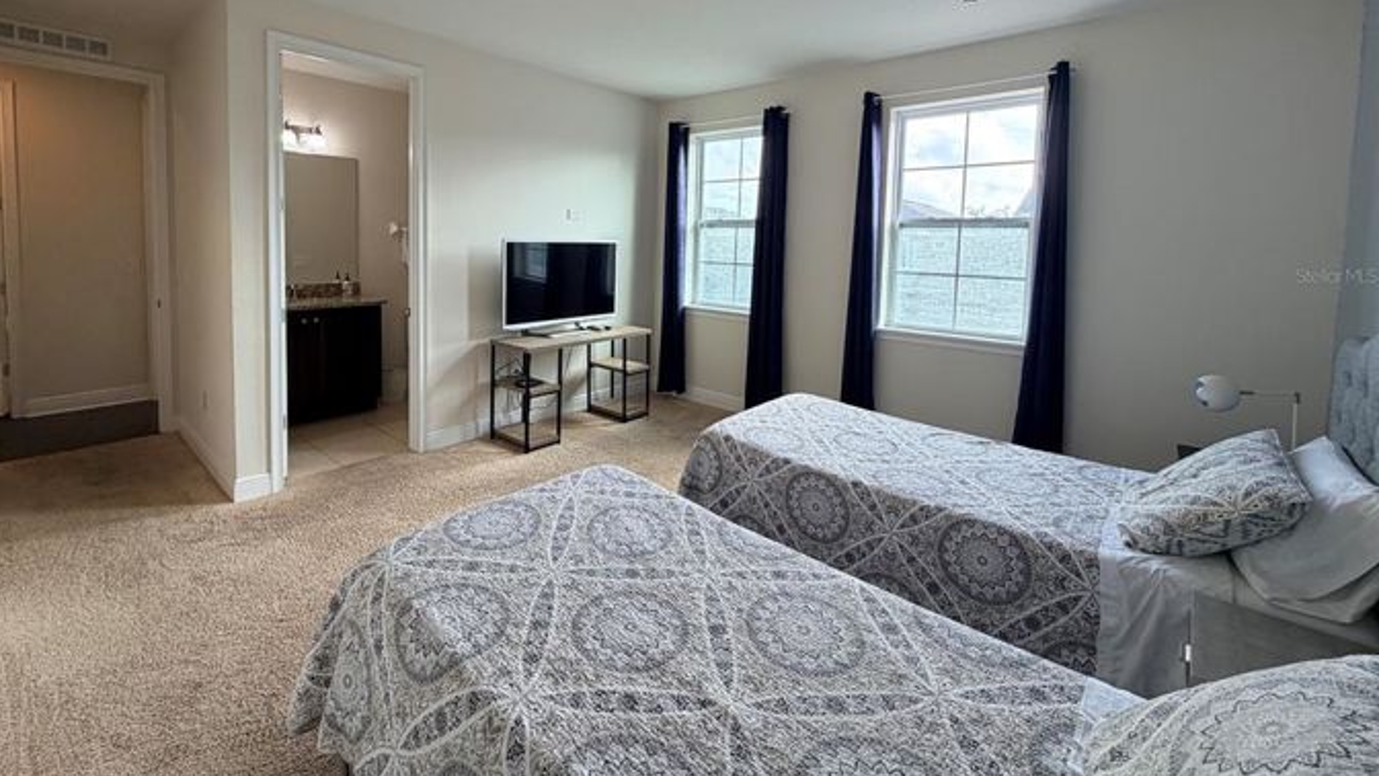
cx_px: 658
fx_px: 585
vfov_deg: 65.7
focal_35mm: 16
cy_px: 275
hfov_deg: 99.3
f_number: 2.2
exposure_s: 1/120
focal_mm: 2.22
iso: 80
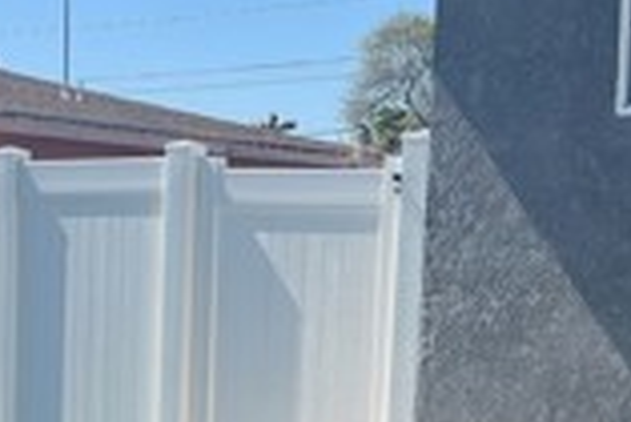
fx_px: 1930
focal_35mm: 110
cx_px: 205
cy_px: 498
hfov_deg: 18.5
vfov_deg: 12.2
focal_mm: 5.7
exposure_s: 1/4274
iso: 50
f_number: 1.5
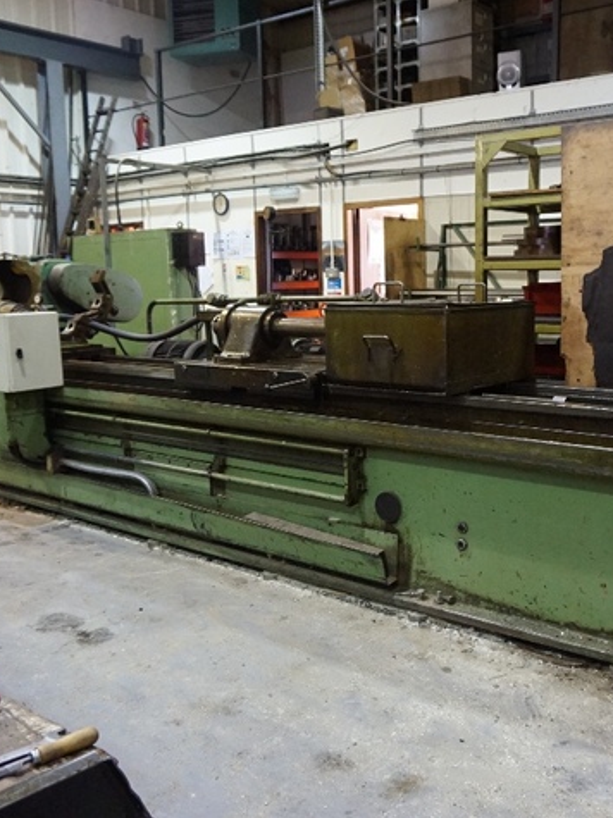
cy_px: 406
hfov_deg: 40.5
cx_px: 374
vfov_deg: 52.6
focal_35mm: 35
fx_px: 827
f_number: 3.5
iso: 3200
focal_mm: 16
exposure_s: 1/60
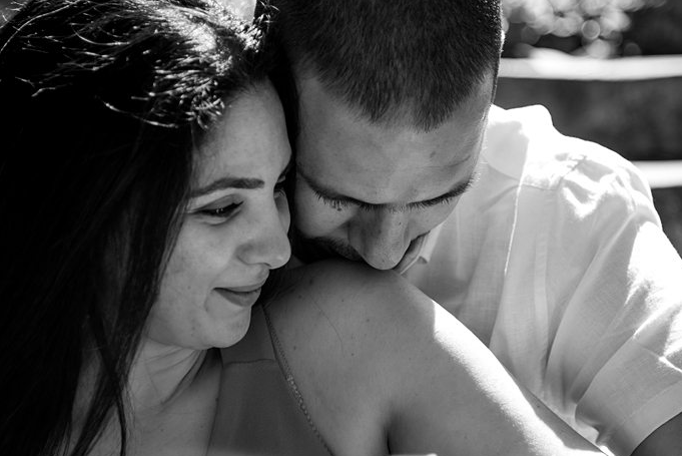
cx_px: 321
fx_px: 2805
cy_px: 242
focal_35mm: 148
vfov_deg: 9.3
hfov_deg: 13.9
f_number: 4
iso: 125
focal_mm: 112
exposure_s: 1/640
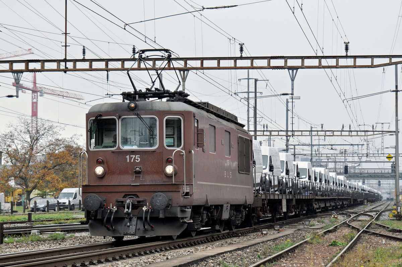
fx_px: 1171
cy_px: 134
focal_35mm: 105
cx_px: 201
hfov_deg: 19.5
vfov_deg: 13.0
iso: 400
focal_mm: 70
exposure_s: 1/800
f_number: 4
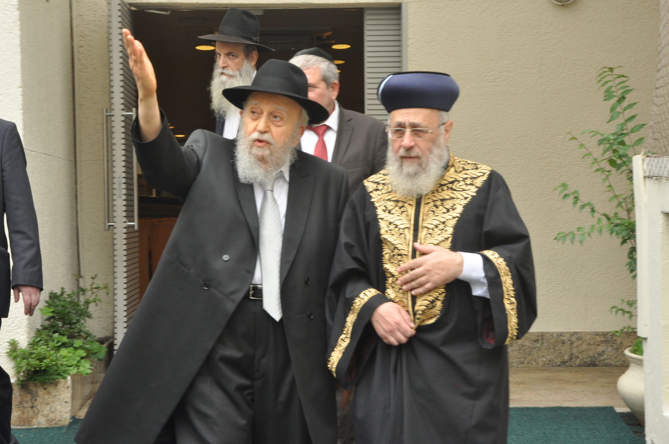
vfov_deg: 14.7
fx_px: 1726
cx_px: 334
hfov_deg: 21.9
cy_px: 222
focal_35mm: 93
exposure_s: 1/60
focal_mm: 62
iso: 640
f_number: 14
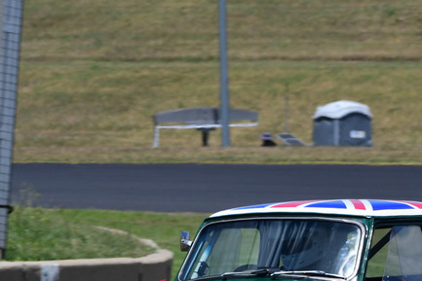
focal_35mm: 749
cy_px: 232
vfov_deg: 1.8
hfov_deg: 2.8
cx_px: 335
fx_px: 8782
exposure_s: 1/640
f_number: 10
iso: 200
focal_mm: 270
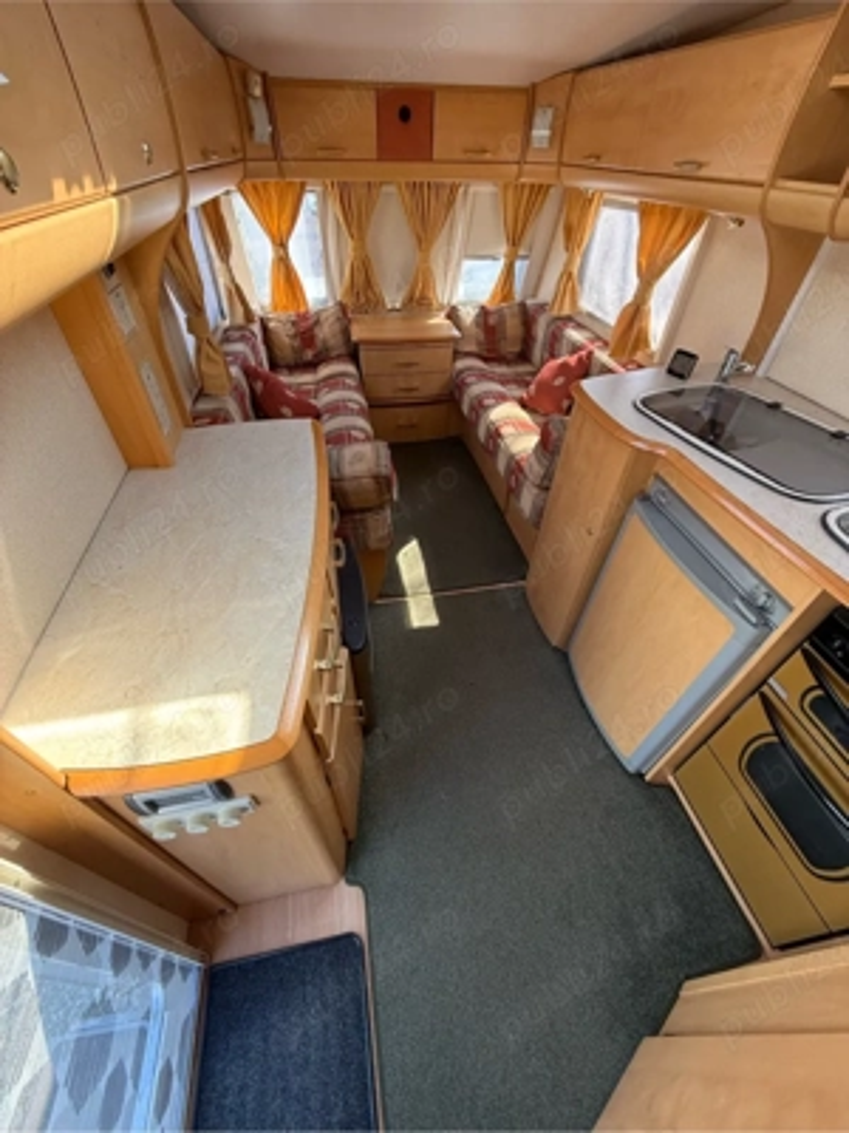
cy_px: 566
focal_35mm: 14
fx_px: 458
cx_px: 424
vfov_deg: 102.1
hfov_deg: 85.7
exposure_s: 1/99
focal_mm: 2.22
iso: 80
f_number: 2.2
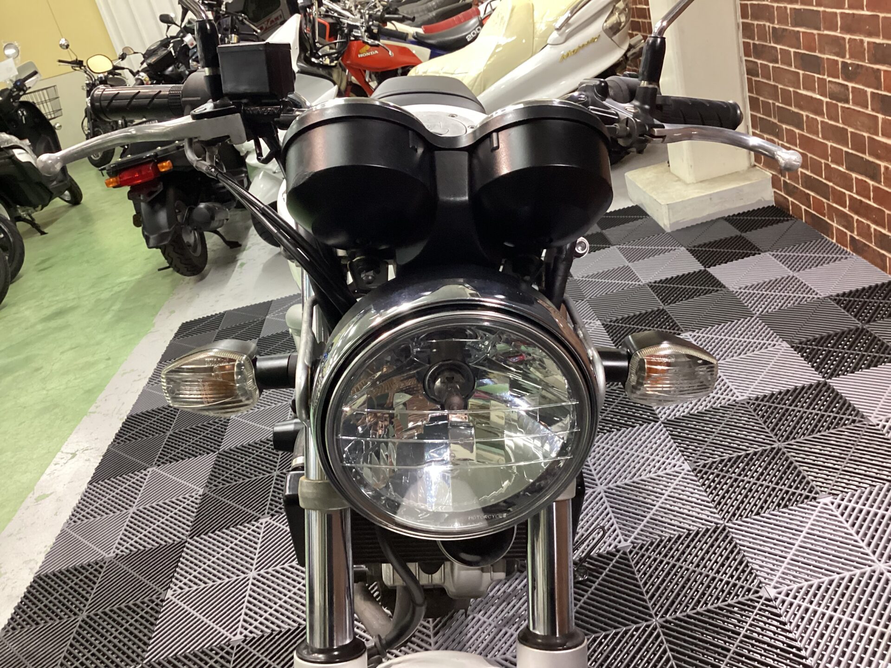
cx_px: 446
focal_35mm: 31
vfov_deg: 45.4
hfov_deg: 58.4
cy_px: 334
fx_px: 798
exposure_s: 1/40
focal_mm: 3.3
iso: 320
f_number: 2.4
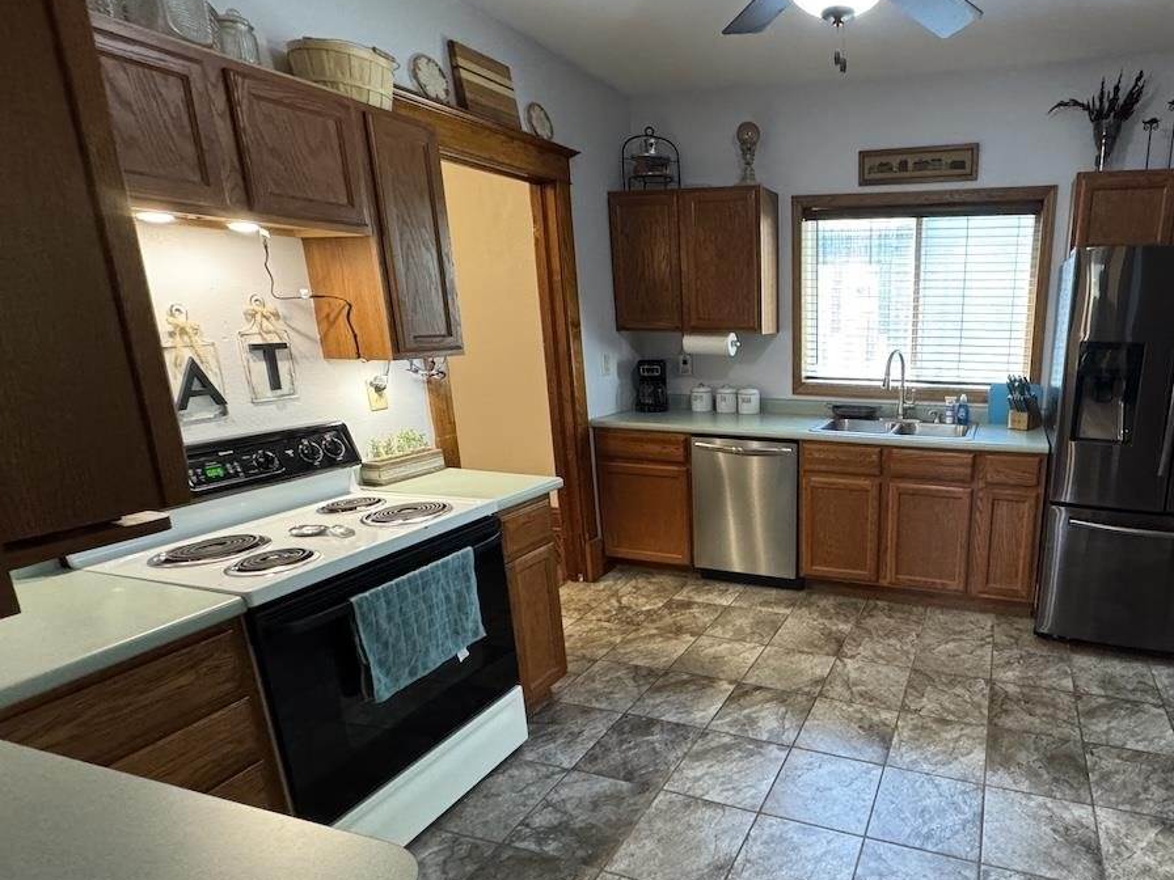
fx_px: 678
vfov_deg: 65.8
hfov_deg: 78.0
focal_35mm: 20
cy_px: 488
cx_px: 818
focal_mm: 2.22
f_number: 2.2
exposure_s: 1/60
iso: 800
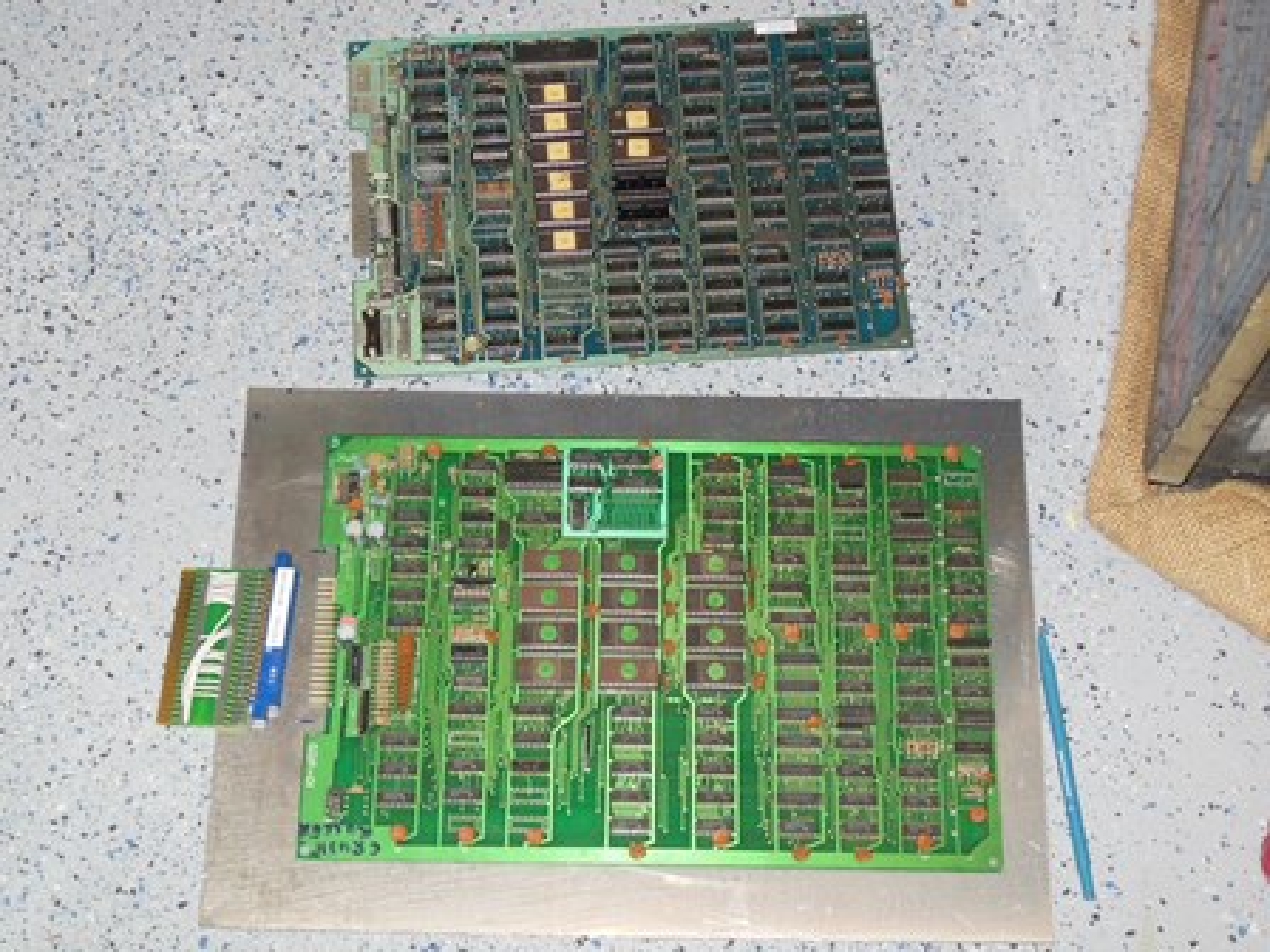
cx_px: 635
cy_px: 476
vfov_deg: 29.1
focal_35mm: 50
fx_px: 1834
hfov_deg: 38.2
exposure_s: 1/60
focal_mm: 8.9
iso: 250
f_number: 4
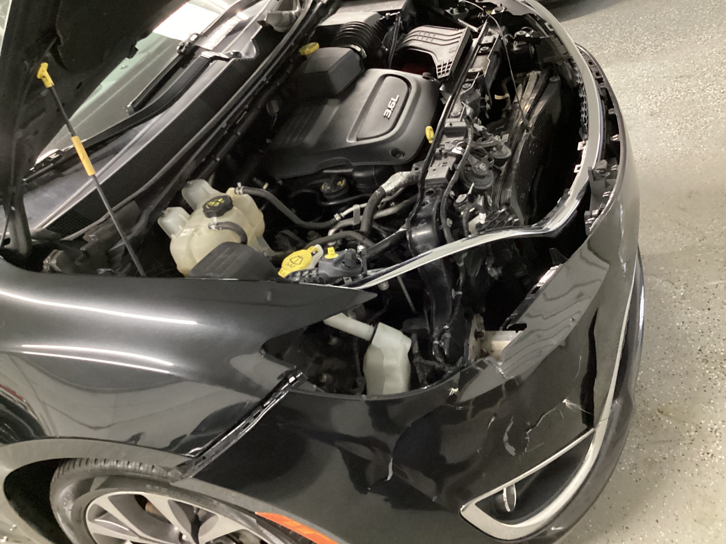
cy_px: 272
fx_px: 650
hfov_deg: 58.4
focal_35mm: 31
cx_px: 363
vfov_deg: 45.4
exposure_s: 1/20
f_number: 2.4
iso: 800
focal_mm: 3.3
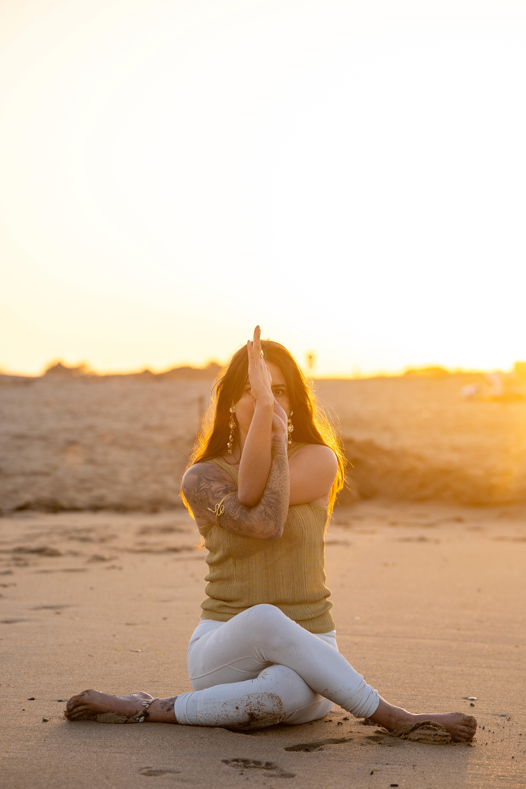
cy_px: 394
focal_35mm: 109
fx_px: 2389
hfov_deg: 12.6
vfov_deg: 18.8
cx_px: 263
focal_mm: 109
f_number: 4
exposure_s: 1/500
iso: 200
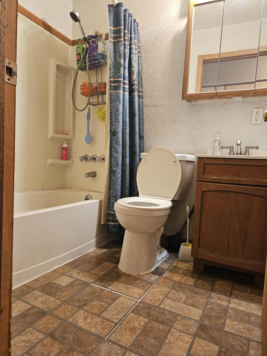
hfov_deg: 58.9
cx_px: 134
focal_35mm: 23
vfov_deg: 73.9
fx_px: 237
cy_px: 178
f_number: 1.7
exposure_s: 1/120
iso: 500
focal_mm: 6.3
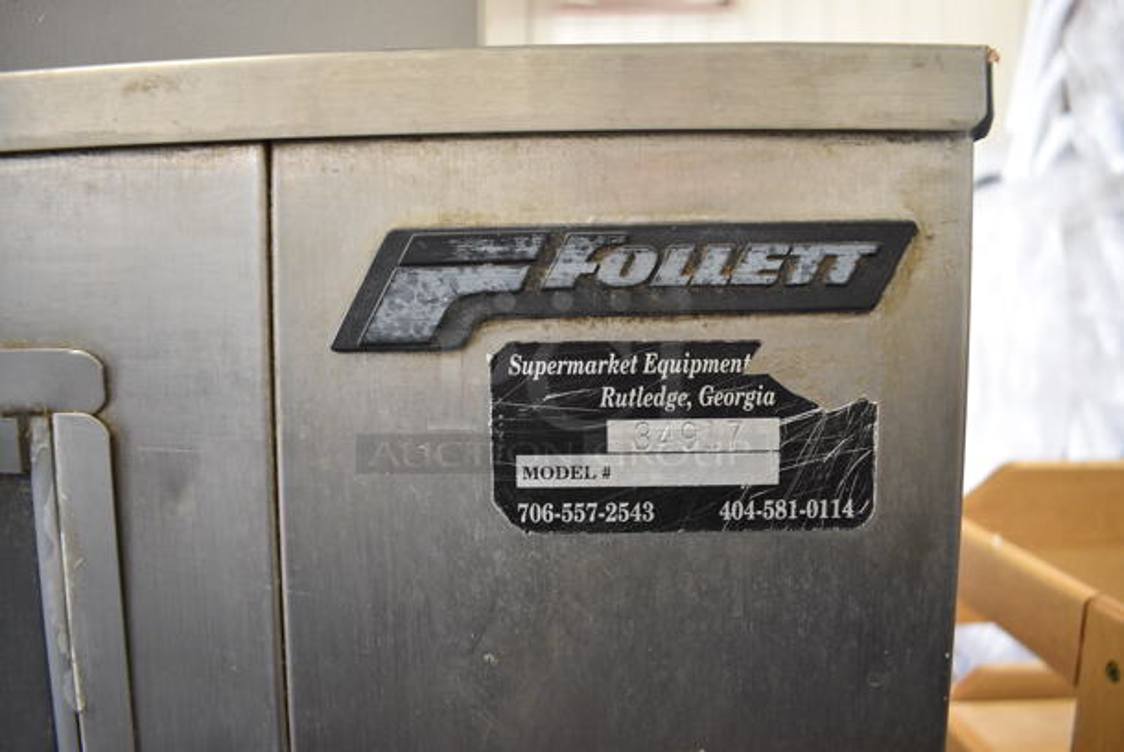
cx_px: 562
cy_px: 376
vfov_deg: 48.0
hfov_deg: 67.3
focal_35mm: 27
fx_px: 844
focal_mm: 18
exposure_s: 1/60
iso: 800
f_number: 4
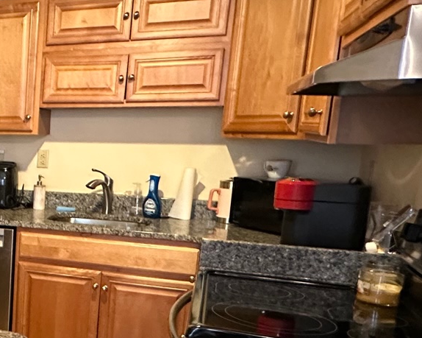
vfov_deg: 31.1
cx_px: -125
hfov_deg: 30.6
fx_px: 599
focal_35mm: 48
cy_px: 239
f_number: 2.2
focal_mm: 2.22
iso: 800
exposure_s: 1/40
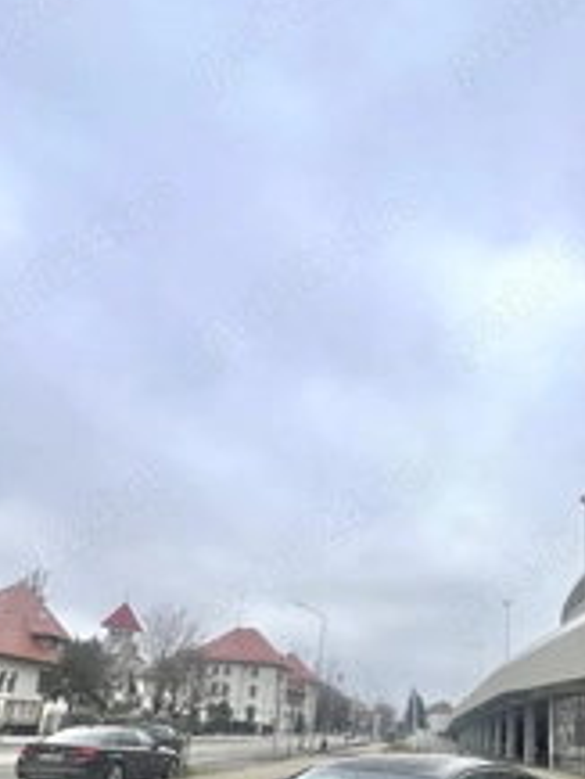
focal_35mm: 24
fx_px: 540
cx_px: 438
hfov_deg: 54.3
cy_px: 603
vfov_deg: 66.2
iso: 32
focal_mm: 1.57
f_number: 1.8
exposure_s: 1/1340
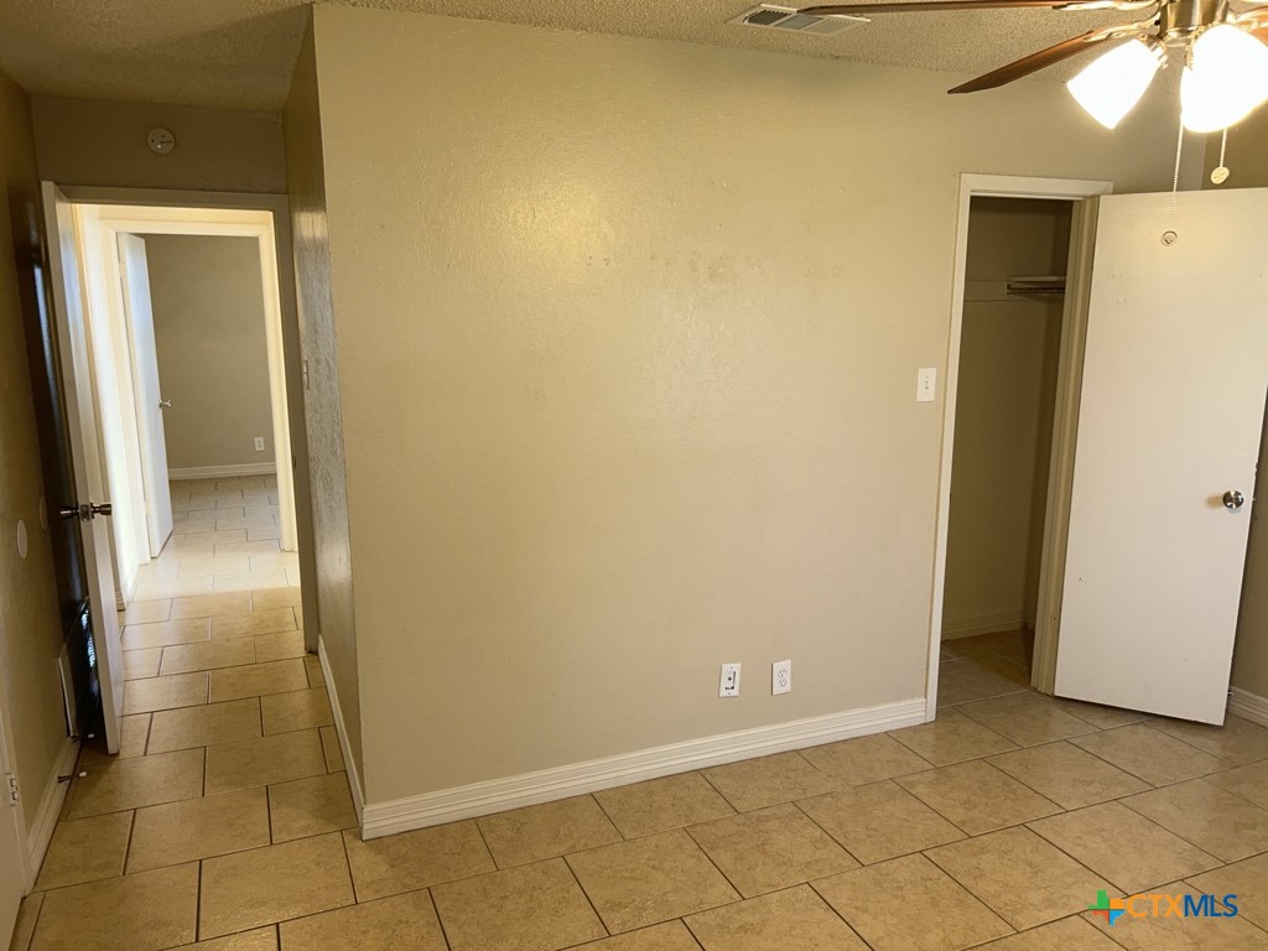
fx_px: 952
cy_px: 476
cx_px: 634
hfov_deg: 67.3
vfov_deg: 53.1
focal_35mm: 26
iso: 40
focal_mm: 5.7
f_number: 1.5
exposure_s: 1/40
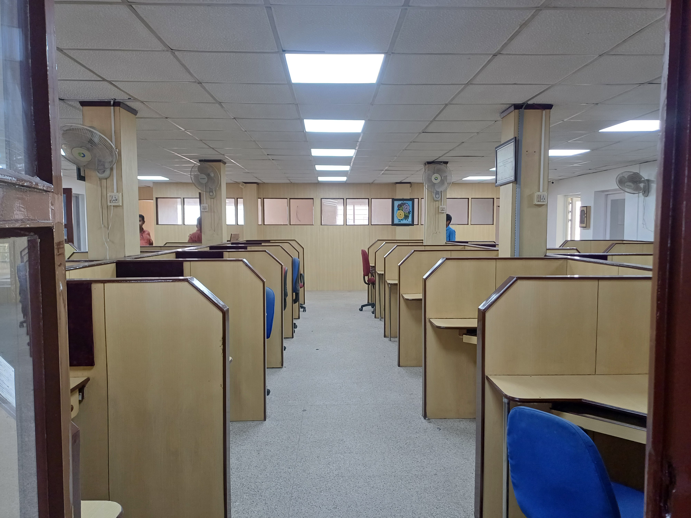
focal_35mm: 25
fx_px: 499
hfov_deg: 69.4
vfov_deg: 54.9
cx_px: 346
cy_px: 259
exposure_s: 1/50
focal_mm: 4.65
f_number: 1.8
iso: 160
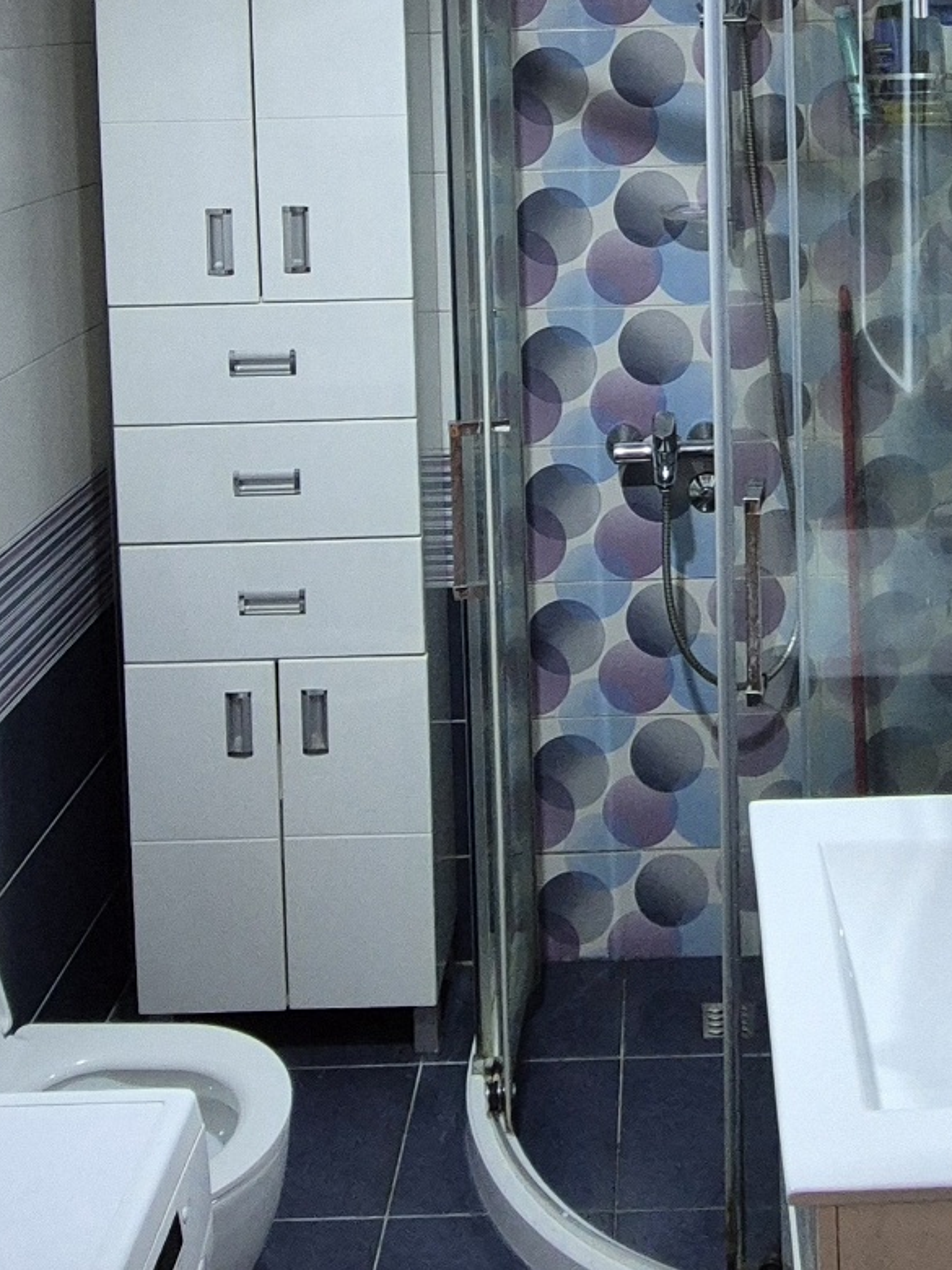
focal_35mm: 40
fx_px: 1467
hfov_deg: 35.2
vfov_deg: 42.0
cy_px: 72
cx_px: 705
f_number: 2.2
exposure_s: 1/100
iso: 640
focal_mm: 2.2
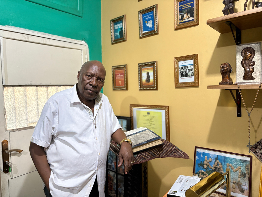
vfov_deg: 53.1
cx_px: 131
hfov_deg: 67.3
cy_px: 98
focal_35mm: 26
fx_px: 197
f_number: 1.6
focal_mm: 6
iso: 320
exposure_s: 1/50
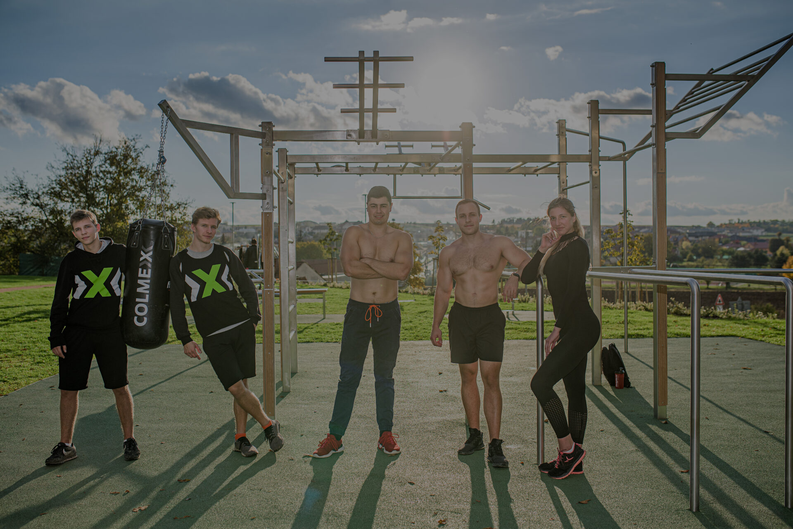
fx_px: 771
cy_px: 264
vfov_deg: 37.9
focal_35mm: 35
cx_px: 396
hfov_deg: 54.4
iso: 64
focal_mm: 35
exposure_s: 1/1600
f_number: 3.2
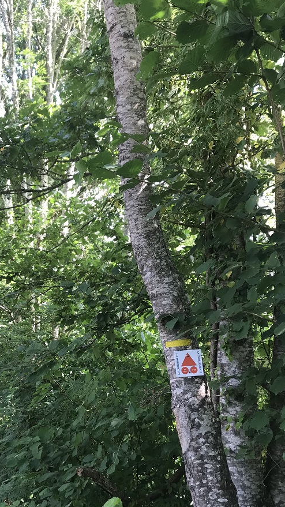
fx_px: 565
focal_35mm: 42
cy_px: 342
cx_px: 34
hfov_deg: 27.4
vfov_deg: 47.5
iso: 25
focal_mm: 3.99
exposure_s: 1/100
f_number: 1.8
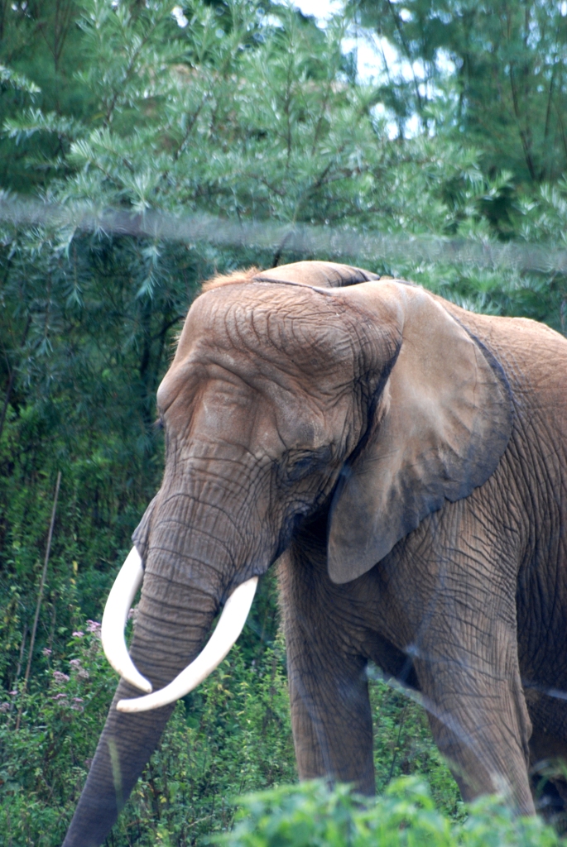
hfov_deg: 3.1
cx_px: 284
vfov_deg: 4.6
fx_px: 10605
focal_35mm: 450
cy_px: 424
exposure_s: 1/250
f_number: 5.6
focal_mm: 300
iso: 400
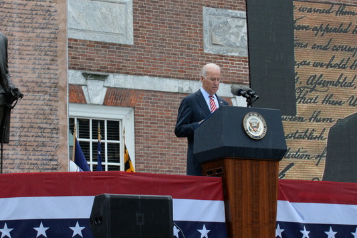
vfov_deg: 10.5
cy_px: 107
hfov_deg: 15.6
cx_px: 147
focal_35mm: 131
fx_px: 1299
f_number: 11
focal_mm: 70
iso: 1000
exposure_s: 1/320
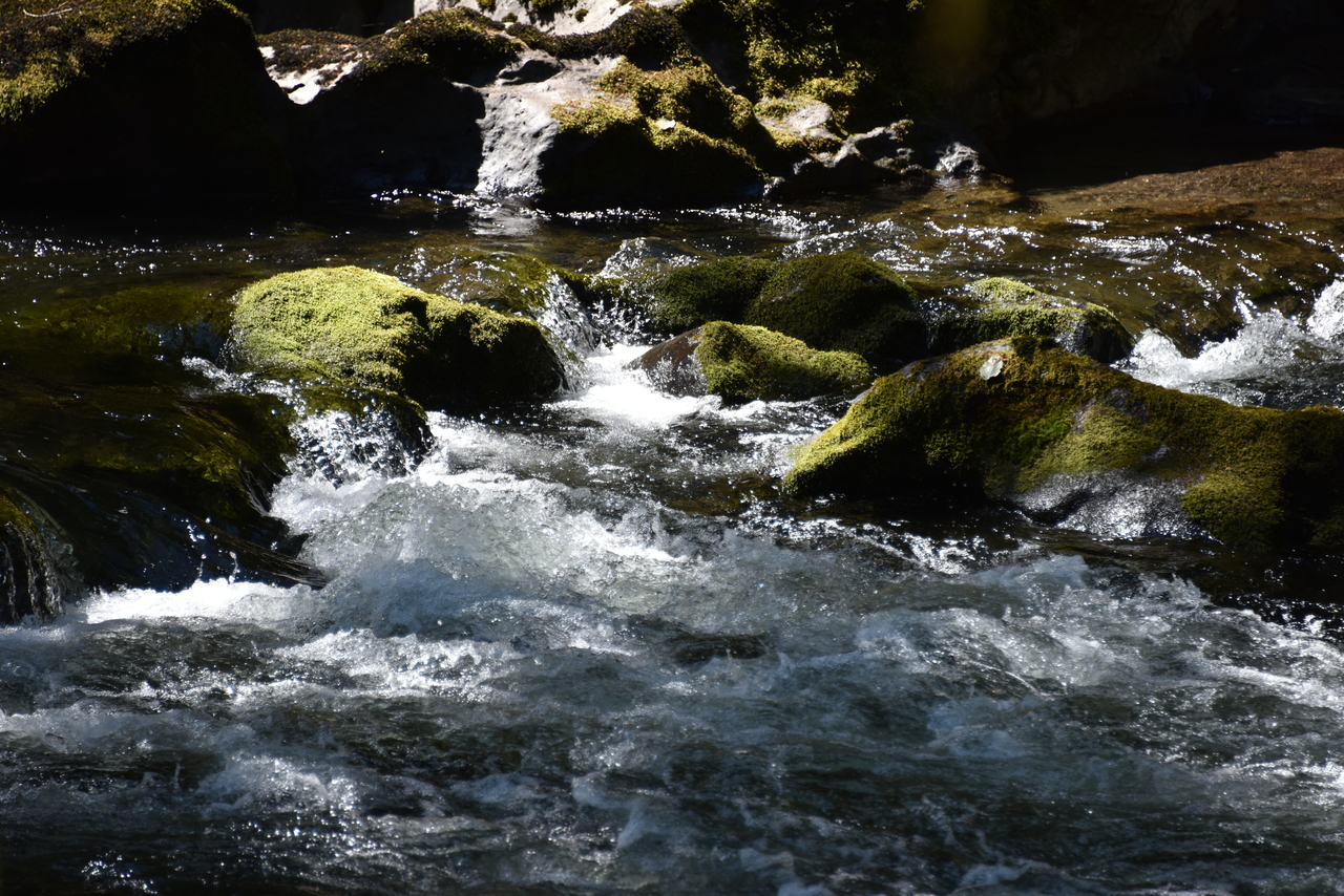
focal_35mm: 230
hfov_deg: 8.9
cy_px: 448
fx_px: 8588
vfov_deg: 6.0
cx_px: 672
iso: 280
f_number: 5.6
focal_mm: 230
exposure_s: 1/500
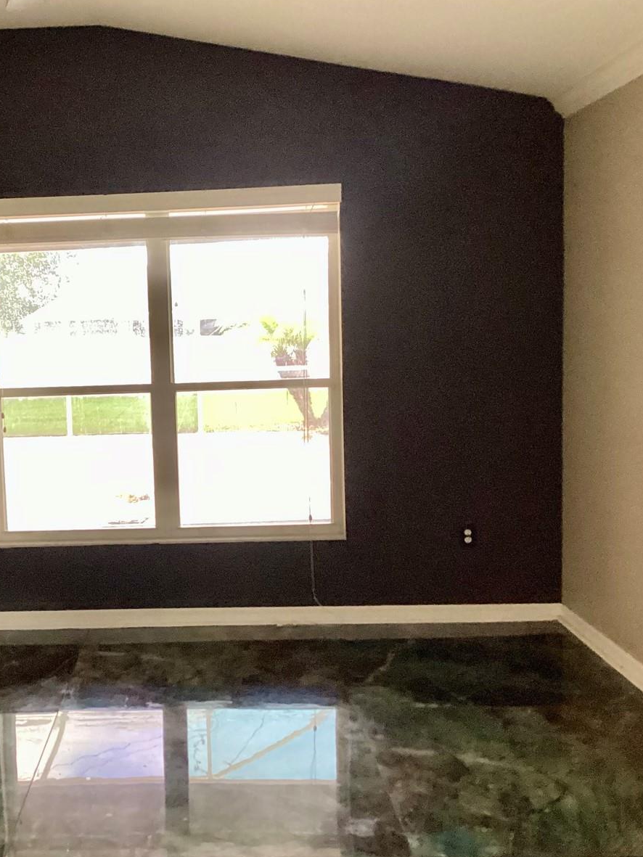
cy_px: 431
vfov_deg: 44.8
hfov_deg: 33.5
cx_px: 143
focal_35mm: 42
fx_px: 1040
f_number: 2.4
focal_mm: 3.3
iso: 250
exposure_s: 1/60
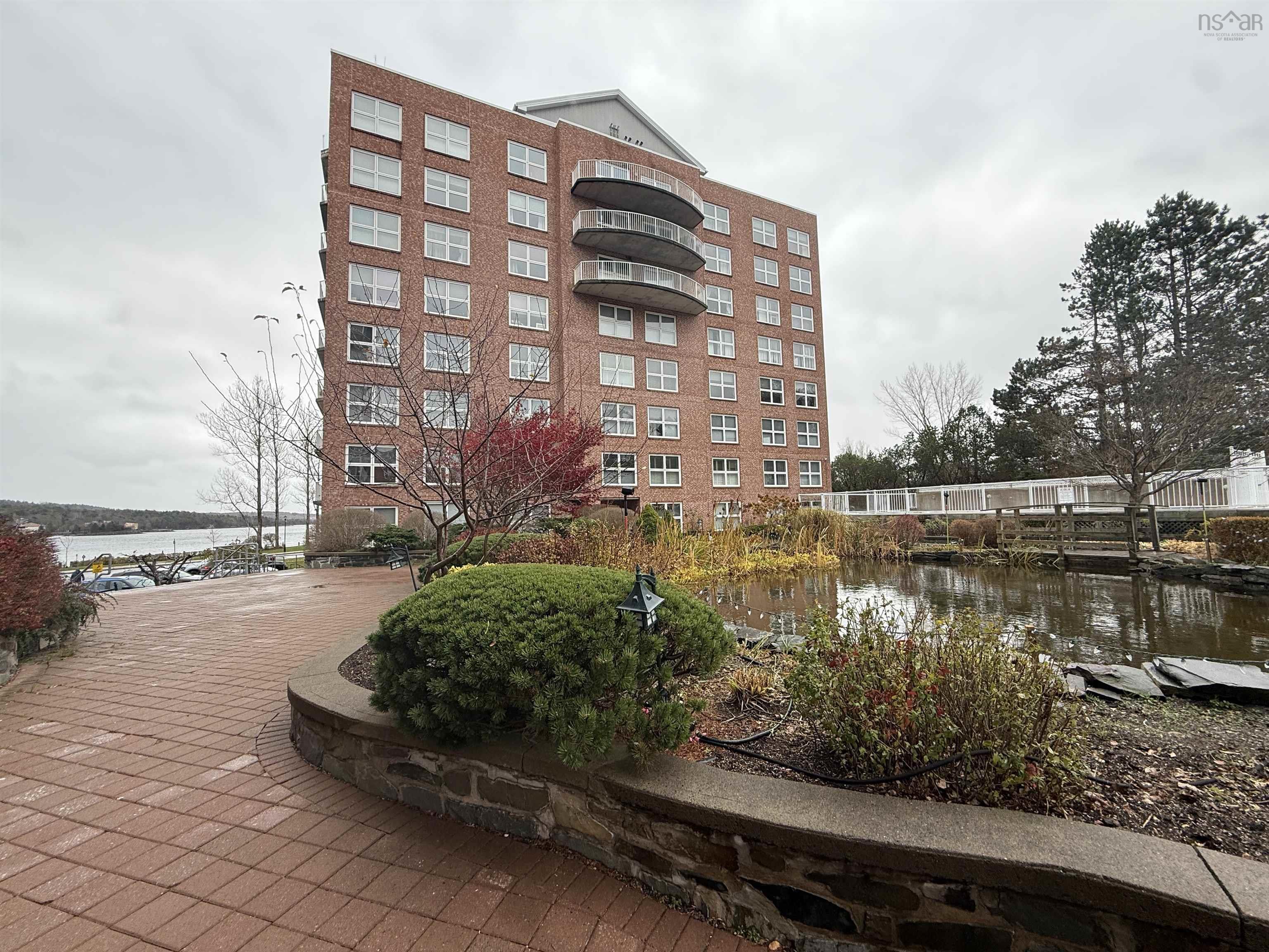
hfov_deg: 102.1
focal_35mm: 14
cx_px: 634
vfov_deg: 85.7
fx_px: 513
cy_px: 476
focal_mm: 2.22
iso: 64
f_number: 2.2
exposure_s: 1/233
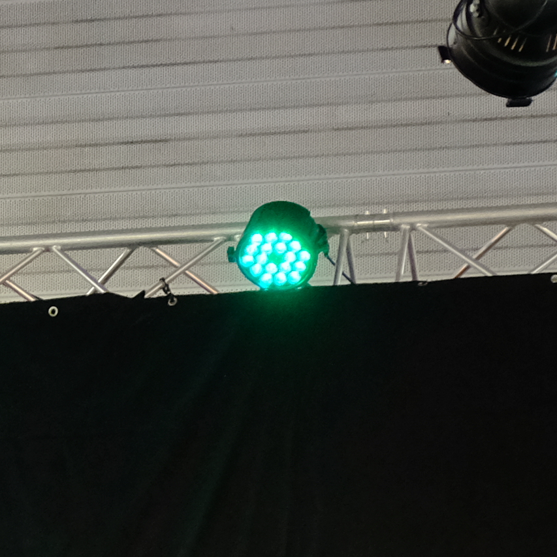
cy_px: 940
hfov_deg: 6.1
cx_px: -778
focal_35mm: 275
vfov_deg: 6.3
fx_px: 5006
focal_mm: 30.9
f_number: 4.3
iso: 1600
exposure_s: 1/80
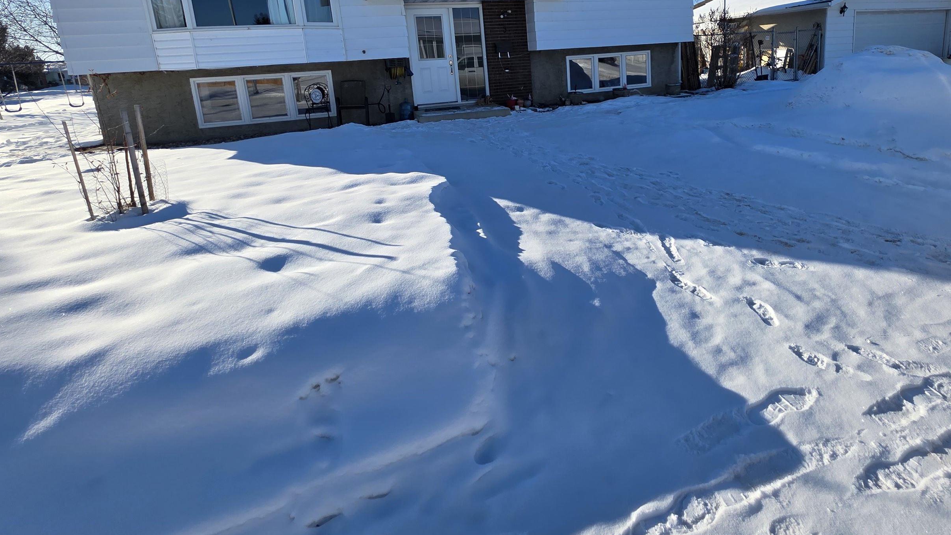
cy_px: 149
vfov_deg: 58.5
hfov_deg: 92.0
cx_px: 548
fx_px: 454
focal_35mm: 18
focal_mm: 2.2
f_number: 1.9
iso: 40
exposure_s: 1/2302
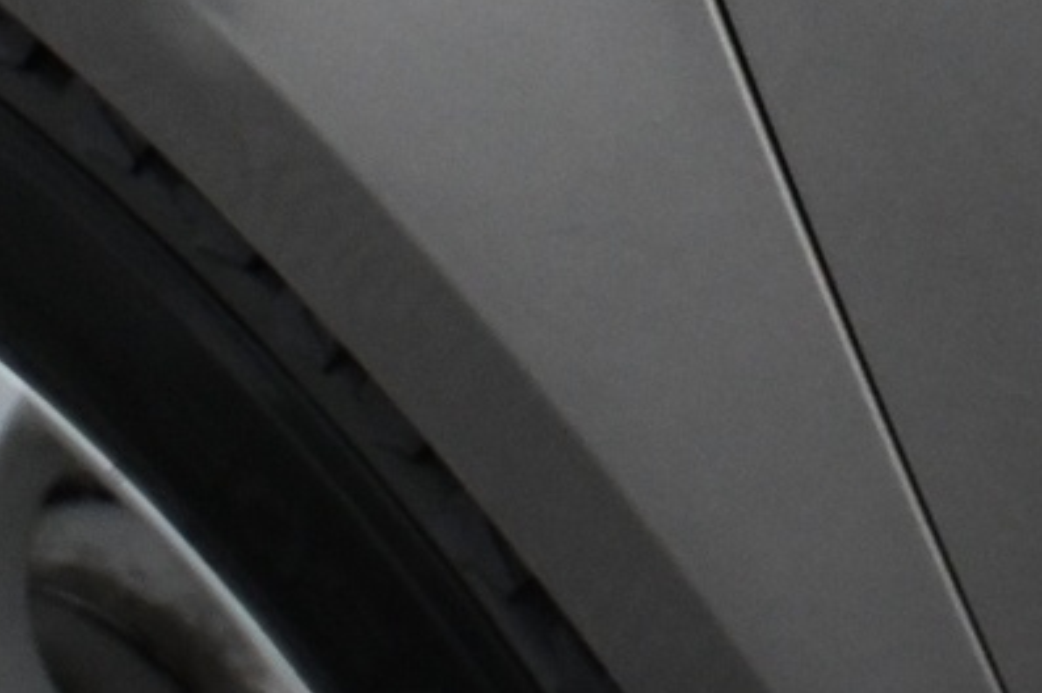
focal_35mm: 199
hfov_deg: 10.1
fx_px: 5757
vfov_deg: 6.7
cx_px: 1433
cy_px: -656
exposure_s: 1/100
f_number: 5
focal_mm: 32.5
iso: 3200
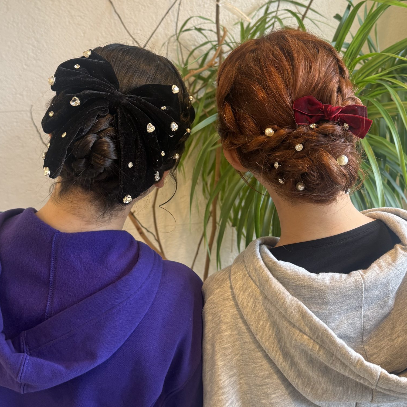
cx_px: 201
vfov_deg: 45.7
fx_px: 479
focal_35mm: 36
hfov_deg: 46.0
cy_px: 157
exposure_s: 1/50
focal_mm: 6.76
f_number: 1.78
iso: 125
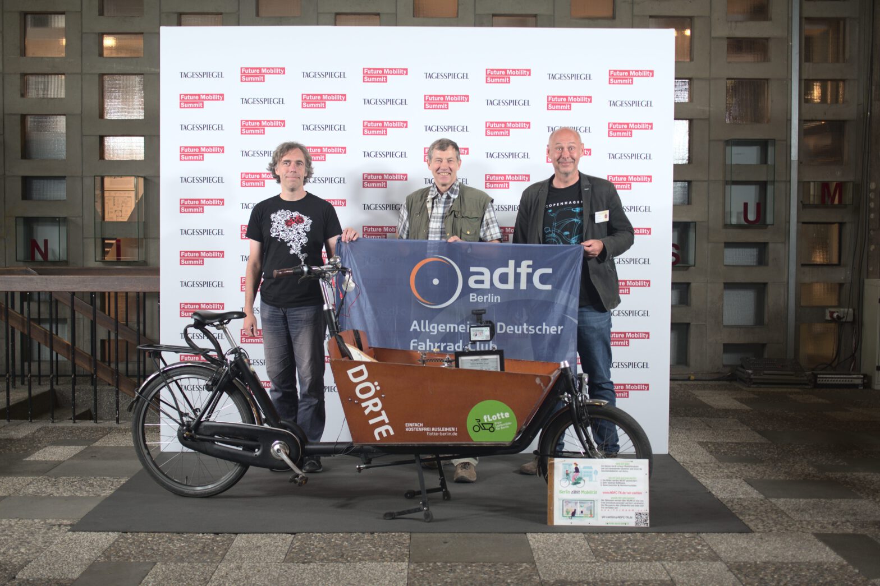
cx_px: 440
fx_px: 1271
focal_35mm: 52
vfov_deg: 26.0
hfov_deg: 38.2
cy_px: 293
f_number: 2.8
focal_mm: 35
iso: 200
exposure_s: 1/60
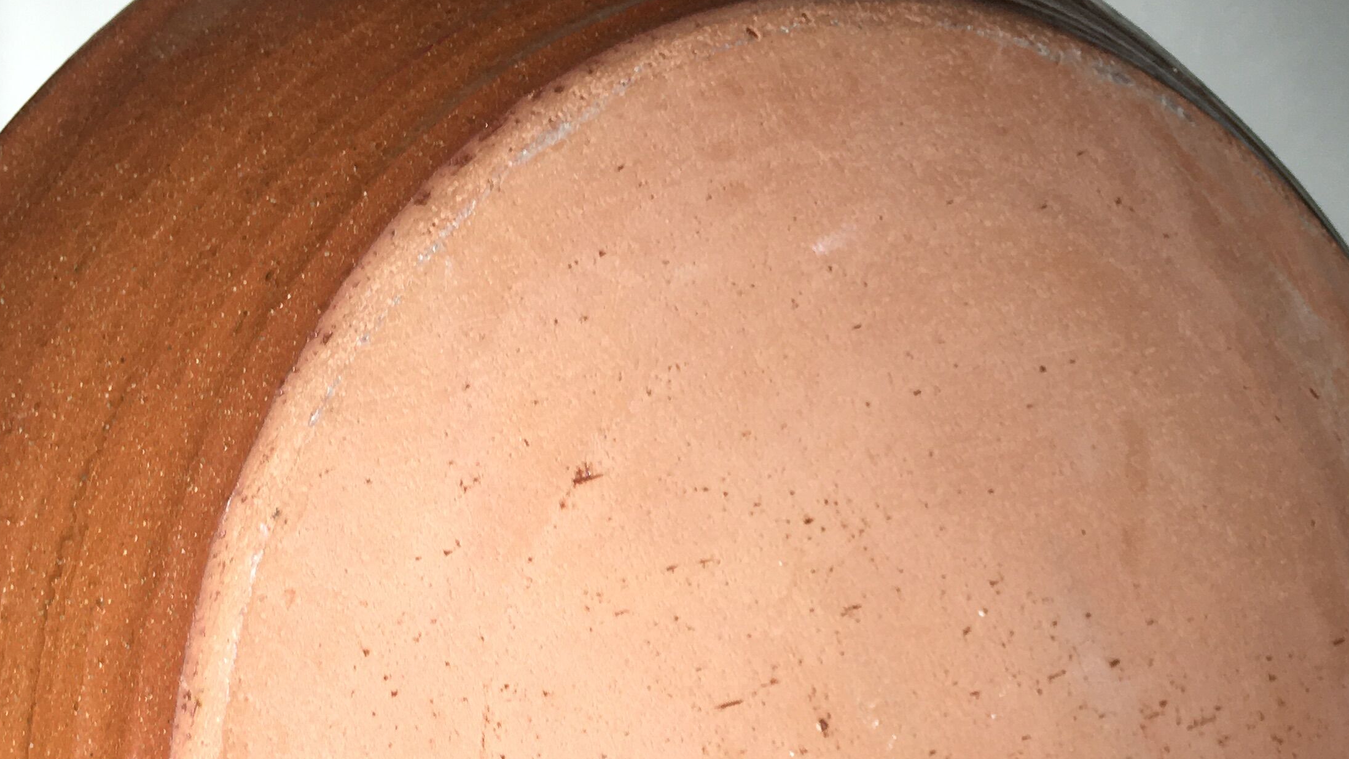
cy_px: 793
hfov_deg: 36.0
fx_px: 2075
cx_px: 674
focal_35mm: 58
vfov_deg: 20.0
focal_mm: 4.15
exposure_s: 1/17
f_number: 2.2
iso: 25
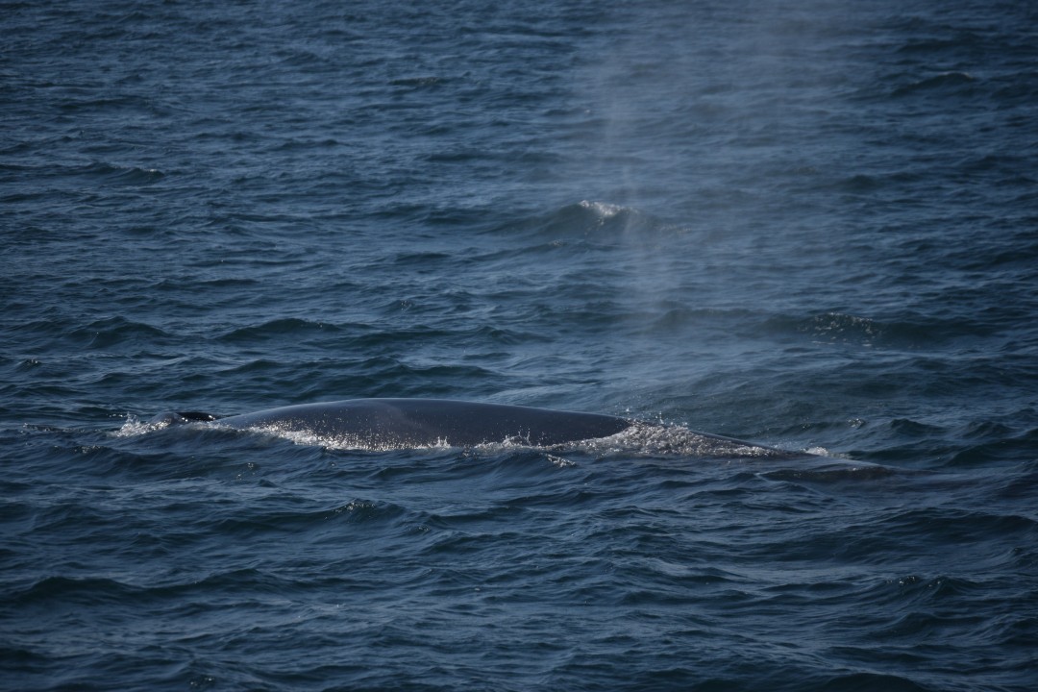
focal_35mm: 248
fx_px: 7136
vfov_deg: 5.6
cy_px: 346
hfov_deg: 8.3
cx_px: 519
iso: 200
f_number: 5.3
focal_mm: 165
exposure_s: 1/4000
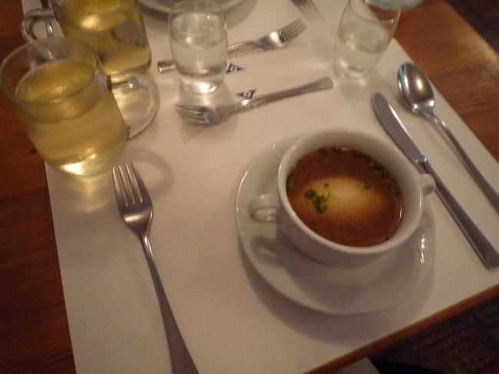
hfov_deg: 69.4
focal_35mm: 25
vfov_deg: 54.8
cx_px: 250
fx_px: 360
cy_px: 187
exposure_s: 1/13
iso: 400
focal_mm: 4.4
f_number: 2.8
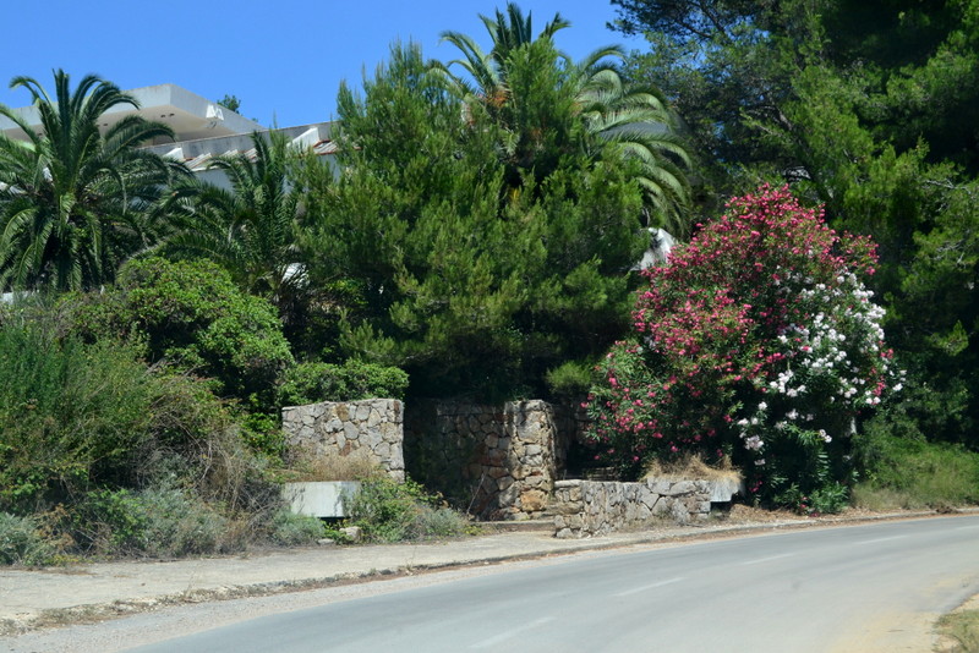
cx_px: 490
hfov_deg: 41.1
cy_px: 326
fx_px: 1306
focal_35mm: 48
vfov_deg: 28.1
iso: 400
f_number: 10
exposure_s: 1/250
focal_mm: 32
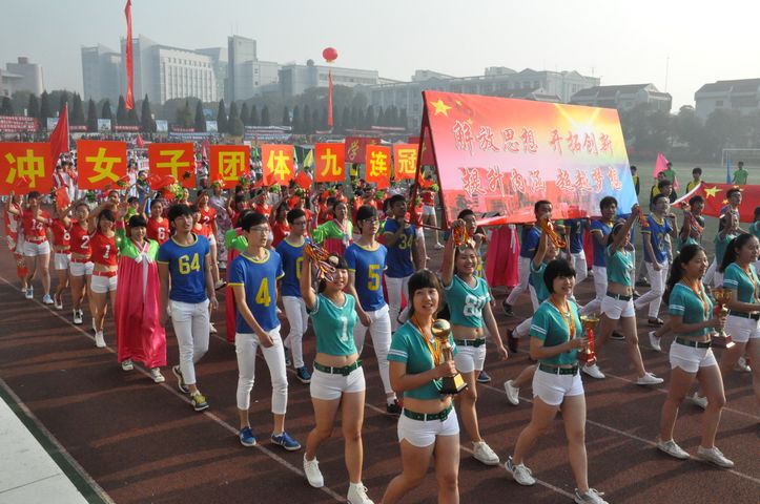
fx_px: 696
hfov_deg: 57.3
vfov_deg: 39.9
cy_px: 252
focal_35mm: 33
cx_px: 380
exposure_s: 1/640
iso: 3200
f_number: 25
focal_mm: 22
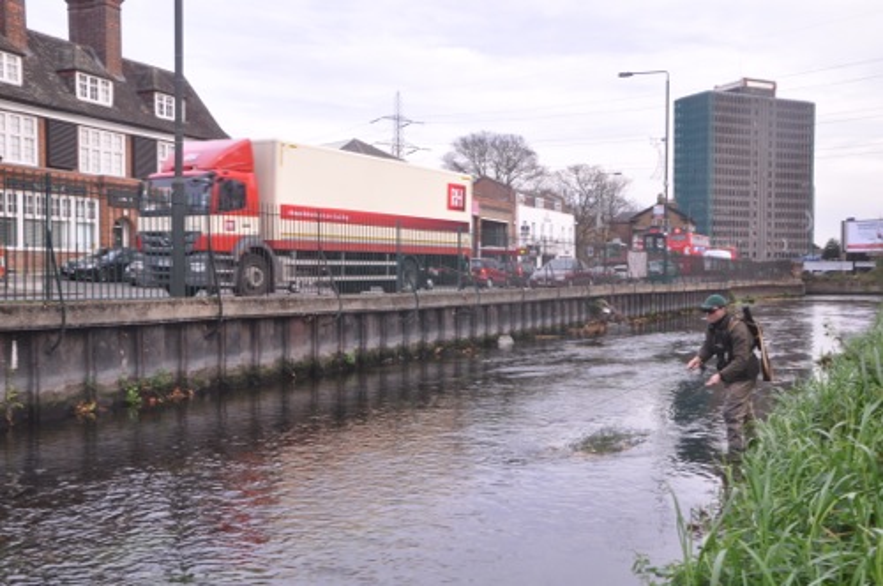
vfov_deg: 36.8
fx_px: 882
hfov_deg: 53.2
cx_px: 442
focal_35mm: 36
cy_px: 293
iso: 320
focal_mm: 24
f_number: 9
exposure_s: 1/40
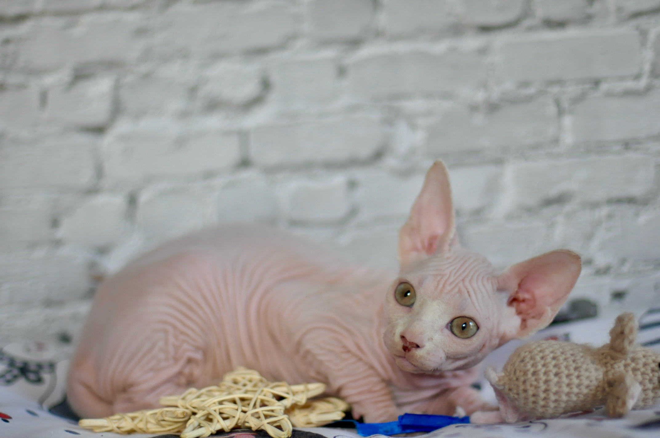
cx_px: 330
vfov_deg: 18.1
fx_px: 1373
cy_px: 219
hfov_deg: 27.0
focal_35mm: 75
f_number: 1.6
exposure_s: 1/1600
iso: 800
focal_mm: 50
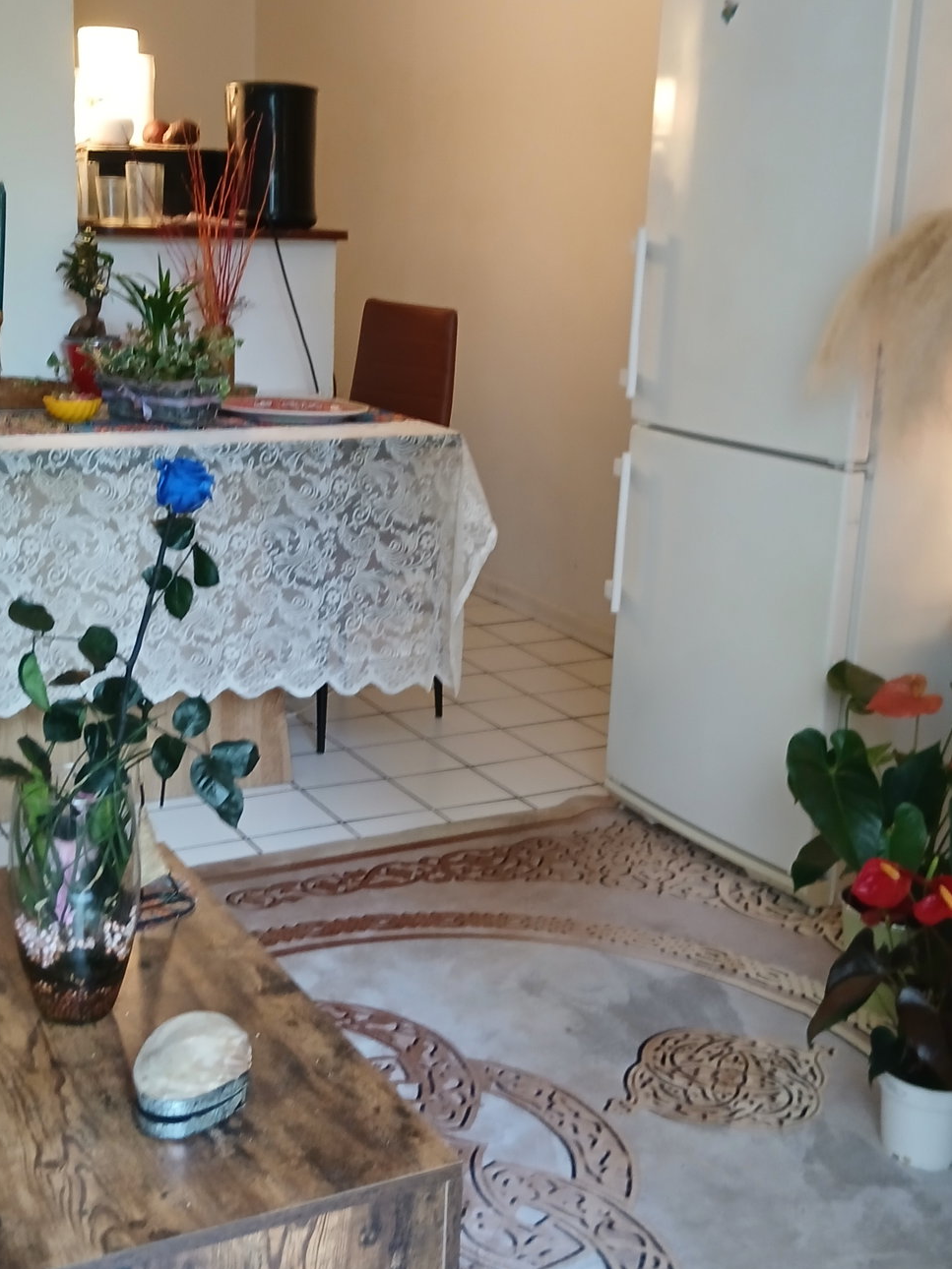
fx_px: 1577
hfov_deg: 33.5
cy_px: 592
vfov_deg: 43.8
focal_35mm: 43
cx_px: 420
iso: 250
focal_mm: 3.98
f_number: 1.8
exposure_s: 1/33.3
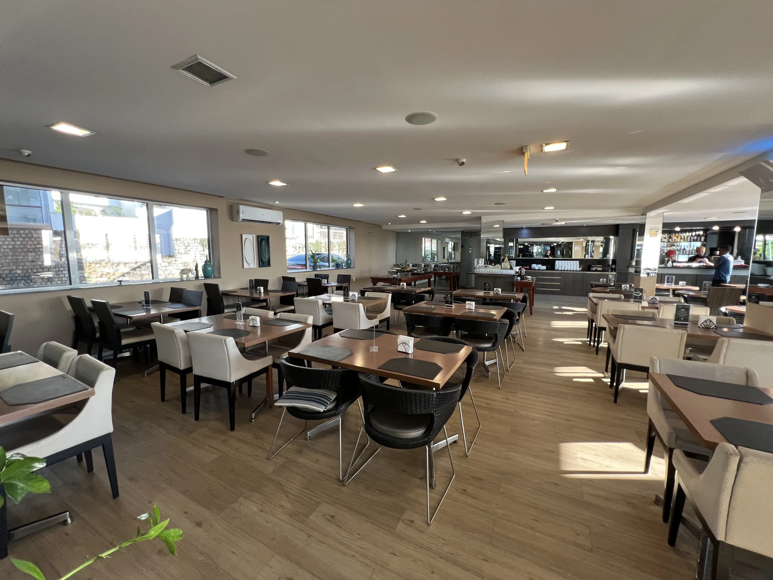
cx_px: 386
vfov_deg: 89.9
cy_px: 290
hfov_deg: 106.2
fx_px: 290
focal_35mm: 13
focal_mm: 1.57
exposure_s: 1/60
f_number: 1.8
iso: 160
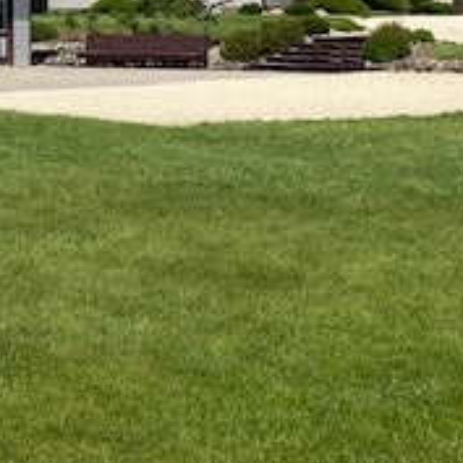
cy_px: -21
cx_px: -68
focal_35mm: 83
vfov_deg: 20.1
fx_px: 1256
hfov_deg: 19.8
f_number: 1.8
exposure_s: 1/4608
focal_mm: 4.25
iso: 32
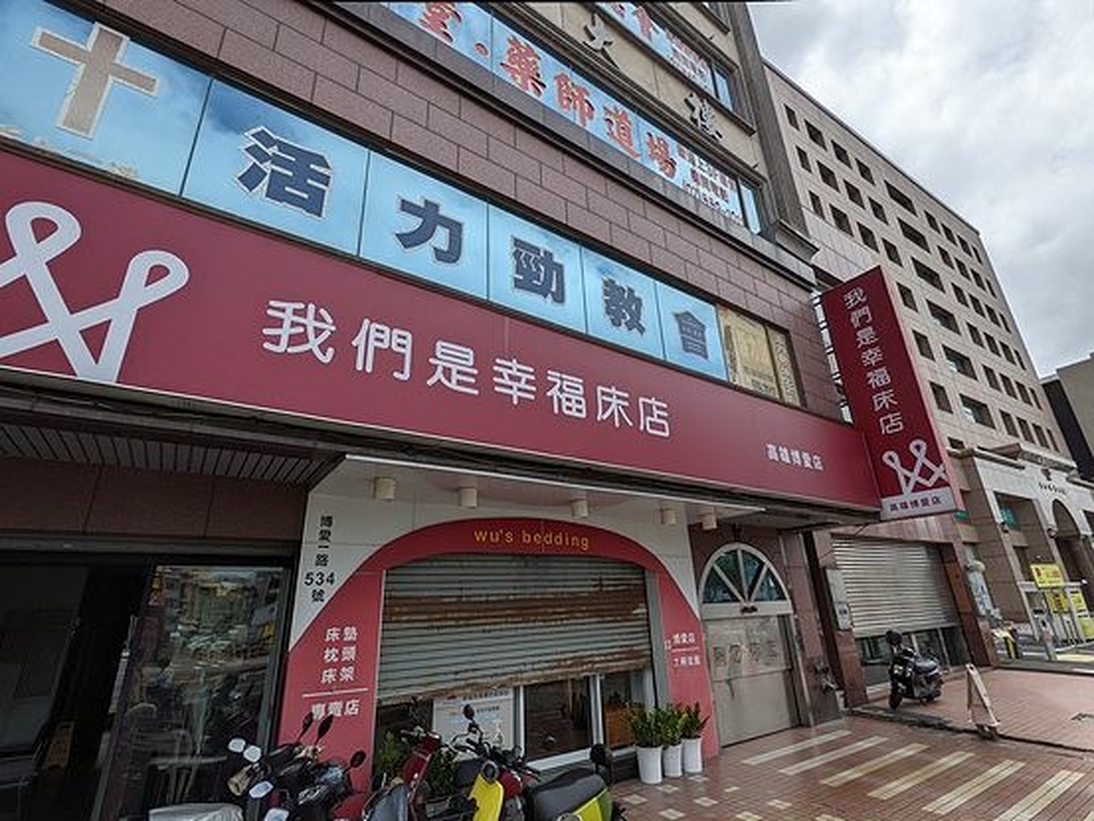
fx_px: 506
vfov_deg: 78.1
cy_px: 410
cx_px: 547
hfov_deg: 94.5
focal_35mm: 16
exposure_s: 1/2809
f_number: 2.2
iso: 38
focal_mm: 2.22
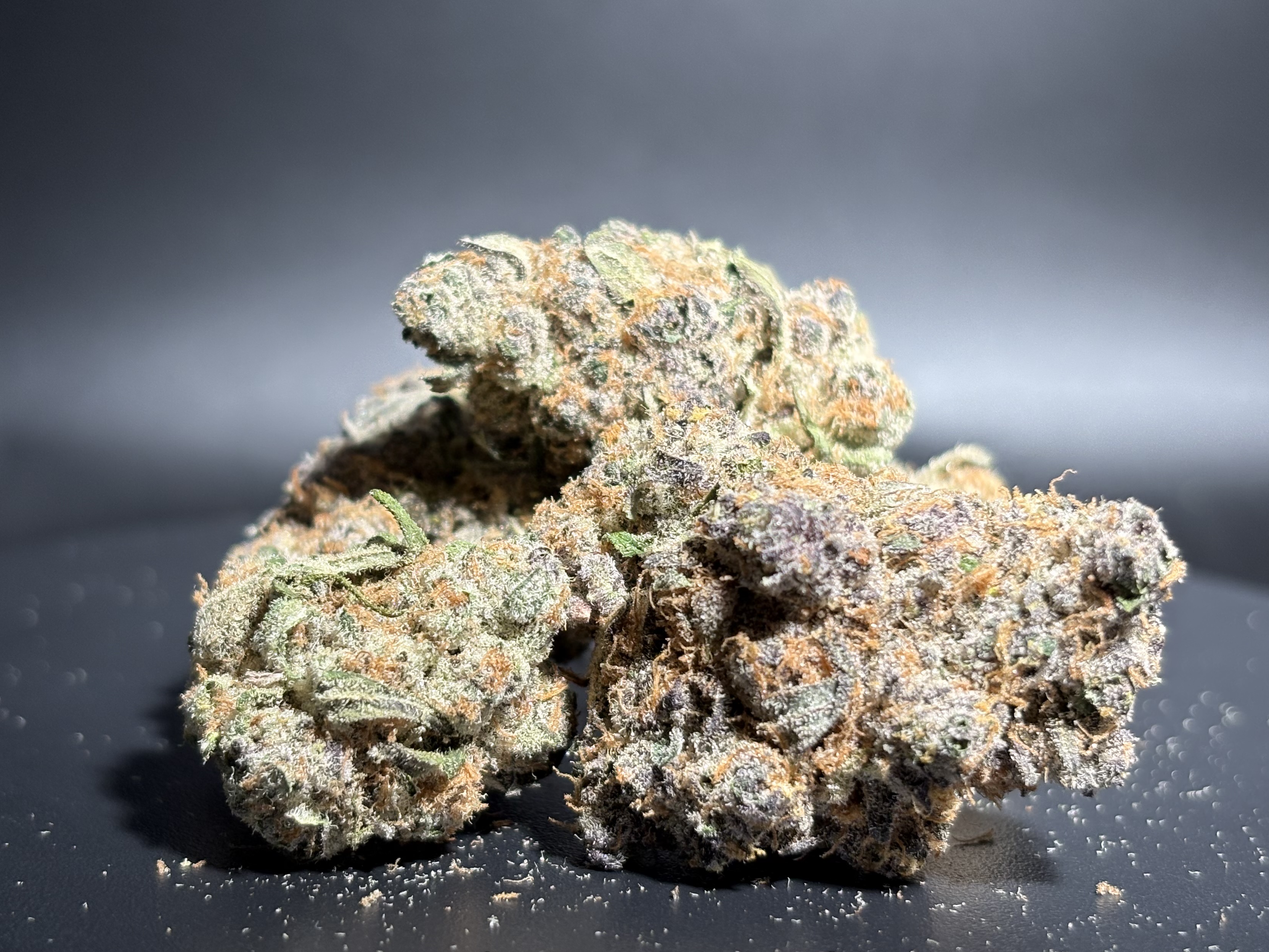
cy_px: 451
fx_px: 2310
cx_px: 596
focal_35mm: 63
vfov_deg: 23.3
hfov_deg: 30.7
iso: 32
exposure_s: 1/283
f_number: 1.6
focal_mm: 5.96
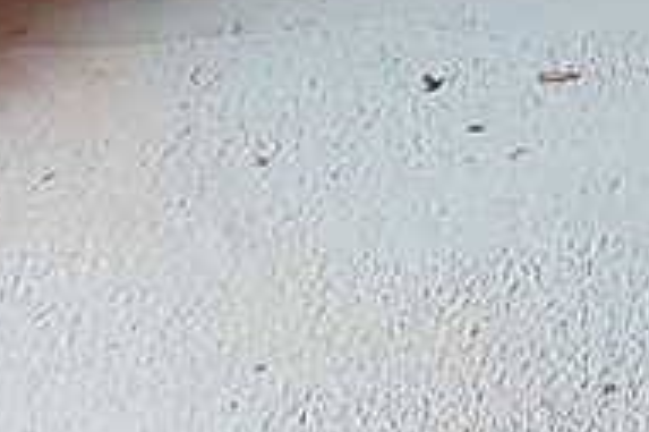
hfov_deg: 16.1
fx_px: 1837
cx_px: 1250
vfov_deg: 9.4
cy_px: -990
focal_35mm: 102
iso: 200
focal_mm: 1.74
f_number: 2.2
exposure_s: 1/50
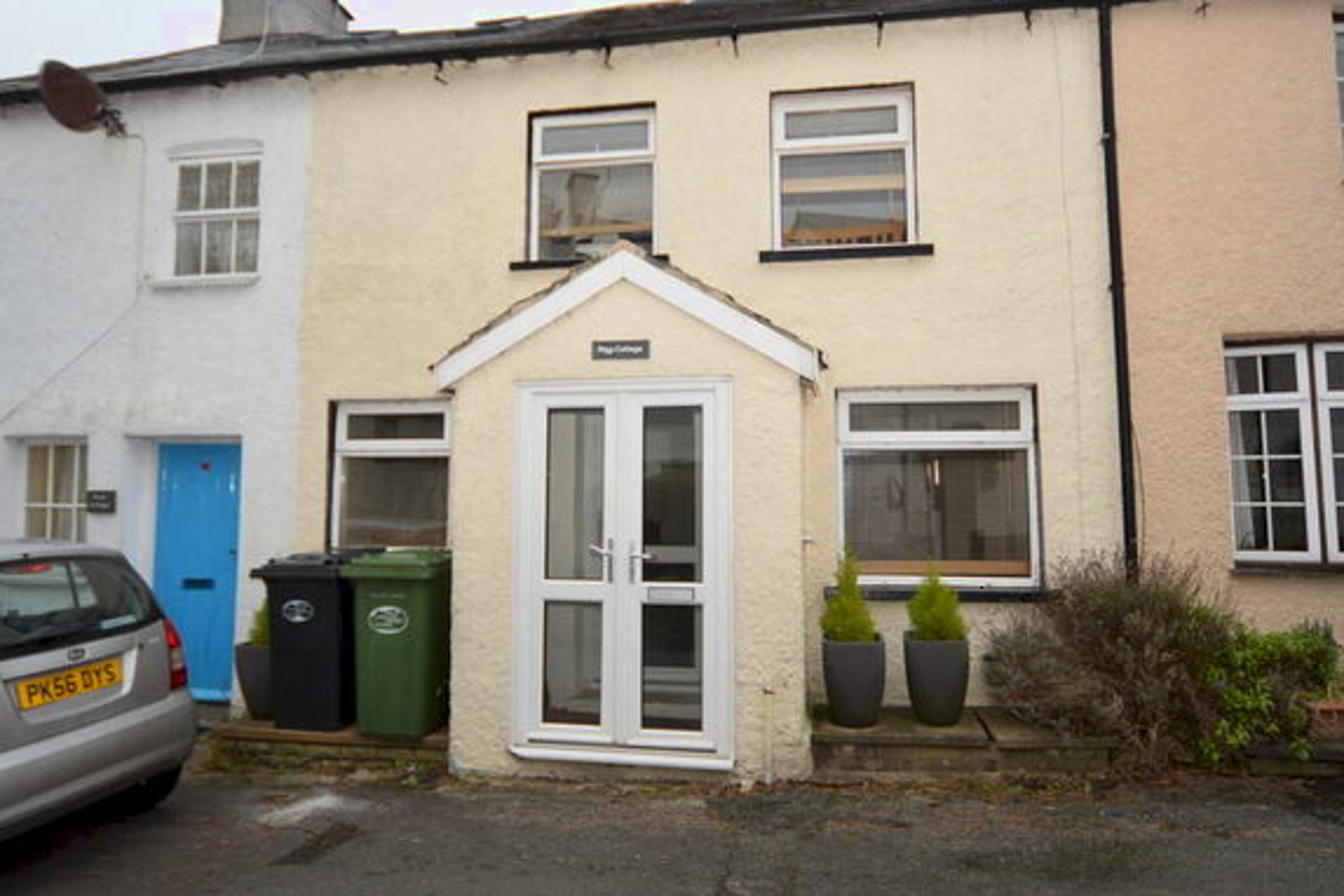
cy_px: 405
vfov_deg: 57.1
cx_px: 676
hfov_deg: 78.6
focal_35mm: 22
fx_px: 821
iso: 360
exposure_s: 1/125
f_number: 5.6
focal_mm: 12
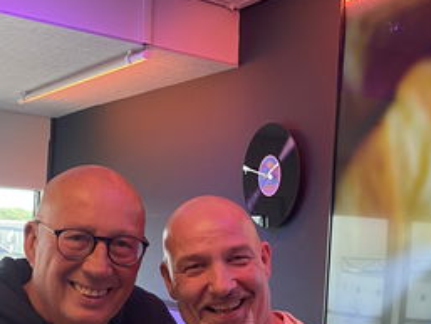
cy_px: 270
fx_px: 710
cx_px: 352
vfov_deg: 25.1
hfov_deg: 32.7
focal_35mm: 57
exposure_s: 1/50
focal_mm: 4.25
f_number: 1.8
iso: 200
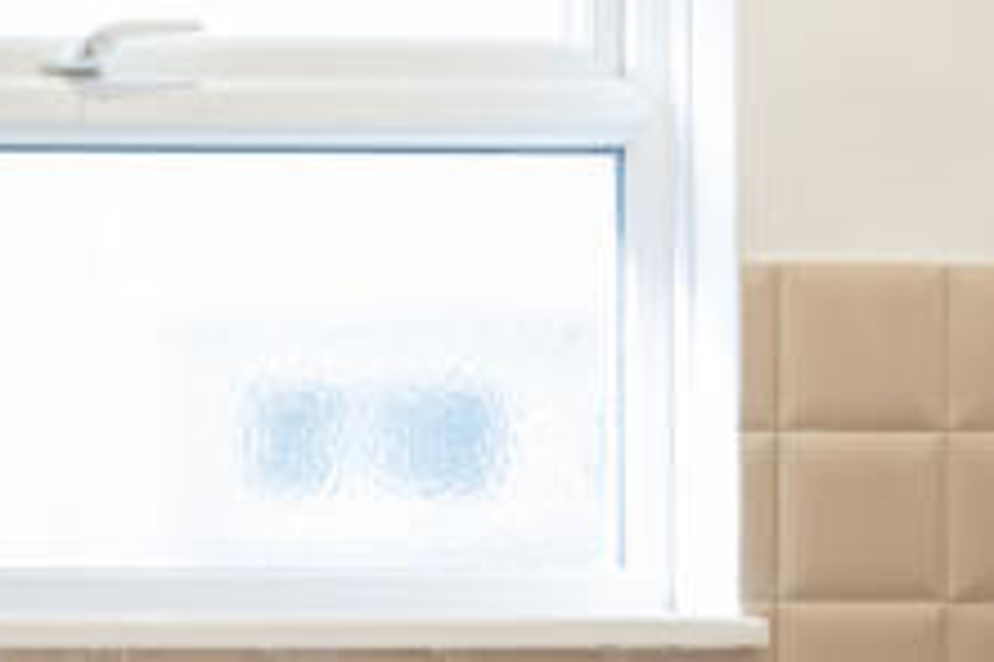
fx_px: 1793
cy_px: 556
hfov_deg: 30.0
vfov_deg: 20.6
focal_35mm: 65
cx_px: 157
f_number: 16
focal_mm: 14
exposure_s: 1.6
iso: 200
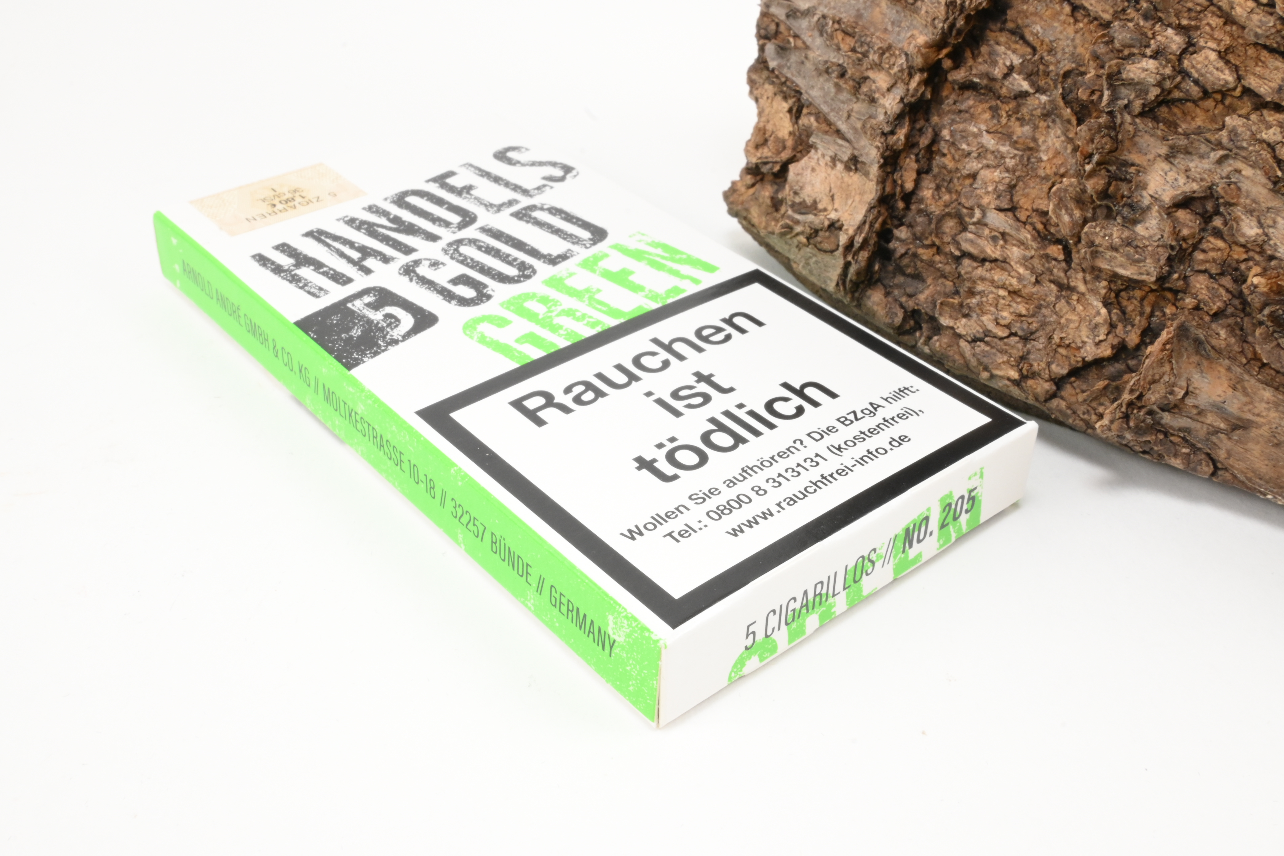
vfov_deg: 35.5
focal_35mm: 38
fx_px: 1337
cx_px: 642
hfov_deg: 51.3
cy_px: 428
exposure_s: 1/15
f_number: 22
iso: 640
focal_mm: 25
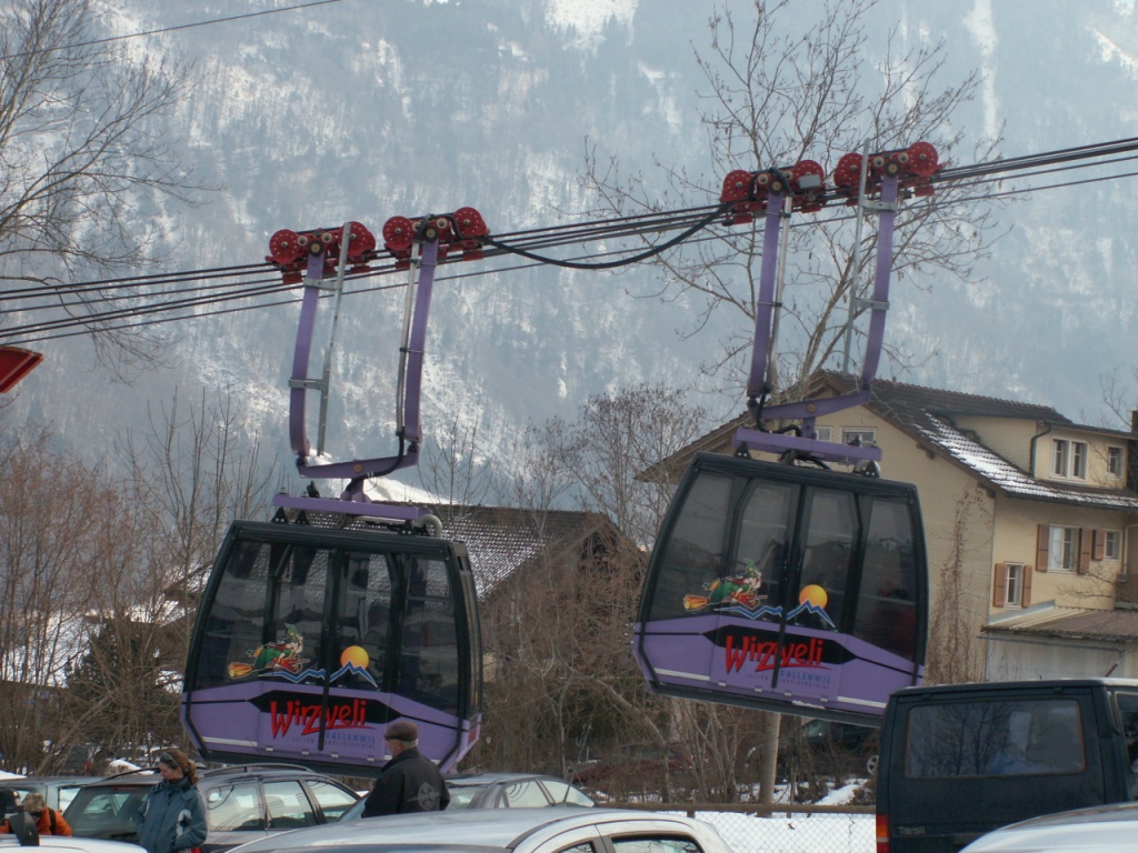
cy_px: 426
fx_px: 2761
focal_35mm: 84
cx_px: 569
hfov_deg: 23.3
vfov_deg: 17.6
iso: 50
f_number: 5.6
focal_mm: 14.11
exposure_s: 1/125
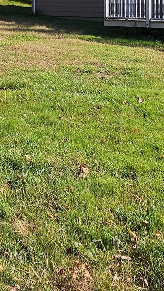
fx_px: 441
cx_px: 32
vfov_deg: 33.5
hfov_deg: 20.8
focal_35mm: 57
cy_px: 0
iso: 50
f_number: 2.2
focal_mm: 2.2
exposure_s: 1/1429
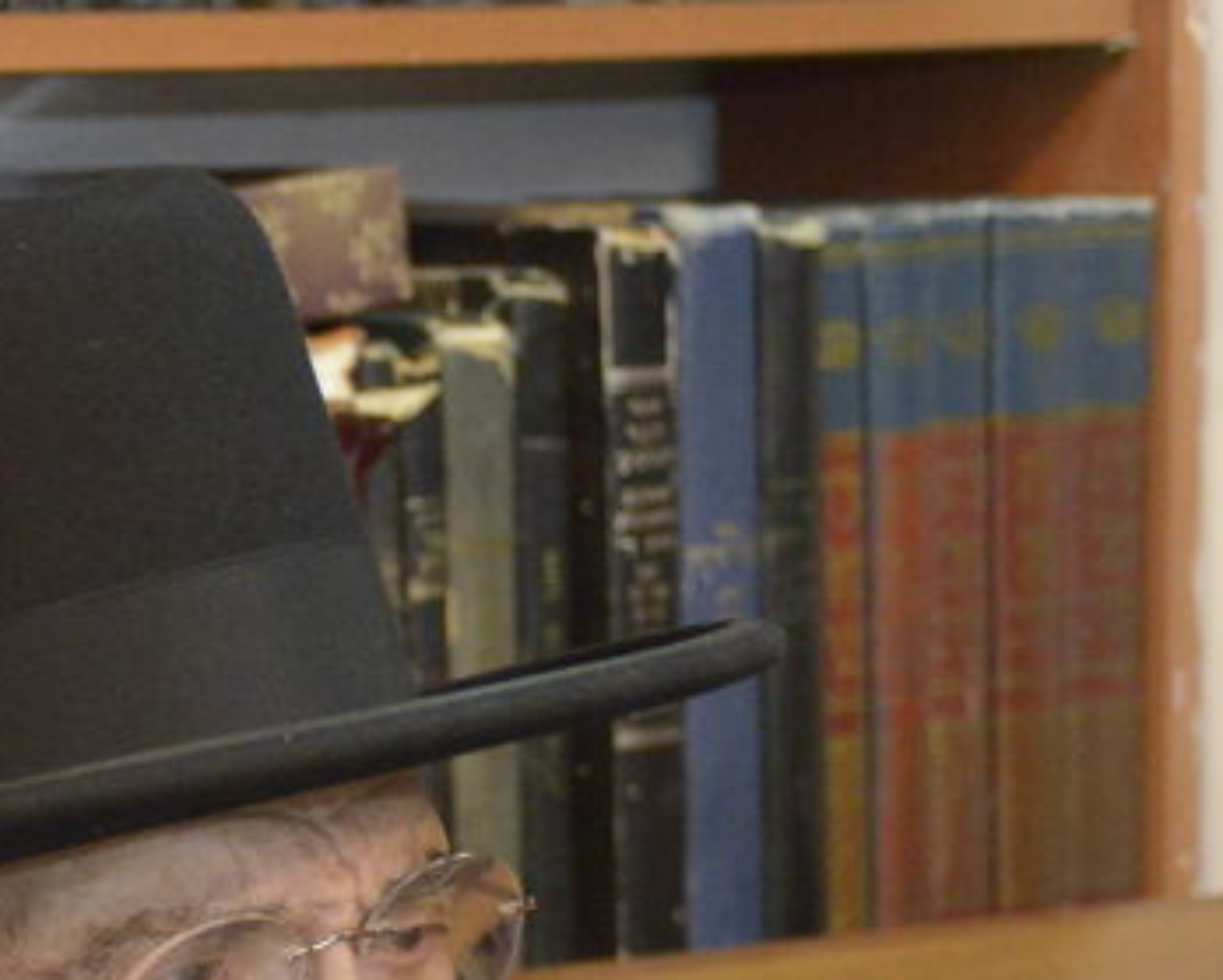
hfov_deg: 10.6
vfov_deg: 8.5
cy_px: 1161
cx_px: 214
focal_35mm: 181
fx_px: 6557
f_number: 4
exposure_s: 1/160
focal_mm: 48
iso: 5000
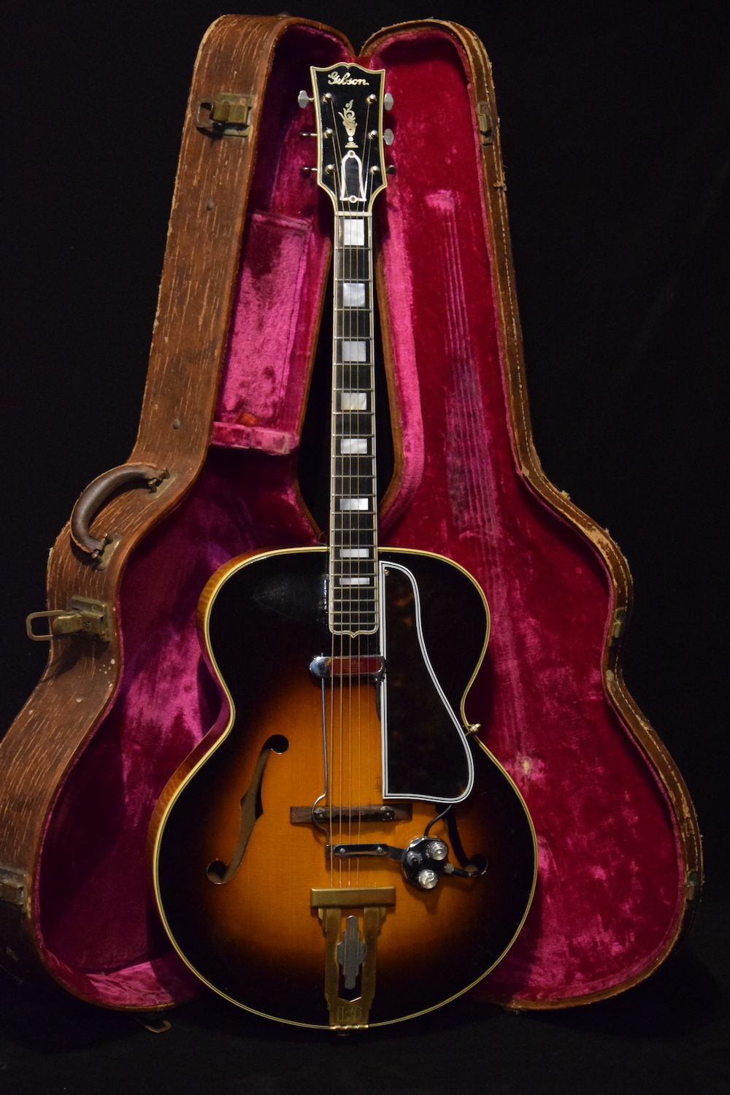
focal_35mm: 82
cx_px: 365
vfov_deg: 24.6
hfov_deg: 16.6
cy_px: 548
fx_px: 2509
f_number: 5.6
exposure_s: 1/50
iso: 6400
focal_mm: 55
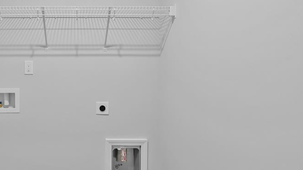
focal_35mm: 26
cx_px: 73
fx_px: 209
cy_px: 81
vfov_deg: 44.4
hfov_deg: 67.0
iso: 400
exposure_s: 1/6
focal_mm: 16
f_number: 9
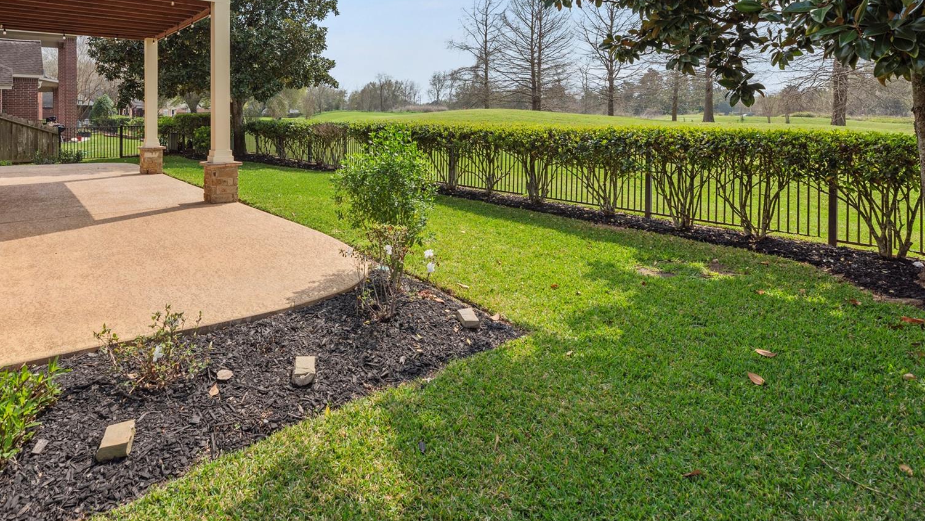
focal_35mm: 20
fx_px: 491
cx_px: 403
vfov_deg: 52.4
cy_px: 106
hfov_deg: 86.2
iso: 100
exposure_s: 1/400
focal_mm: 14
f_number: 8
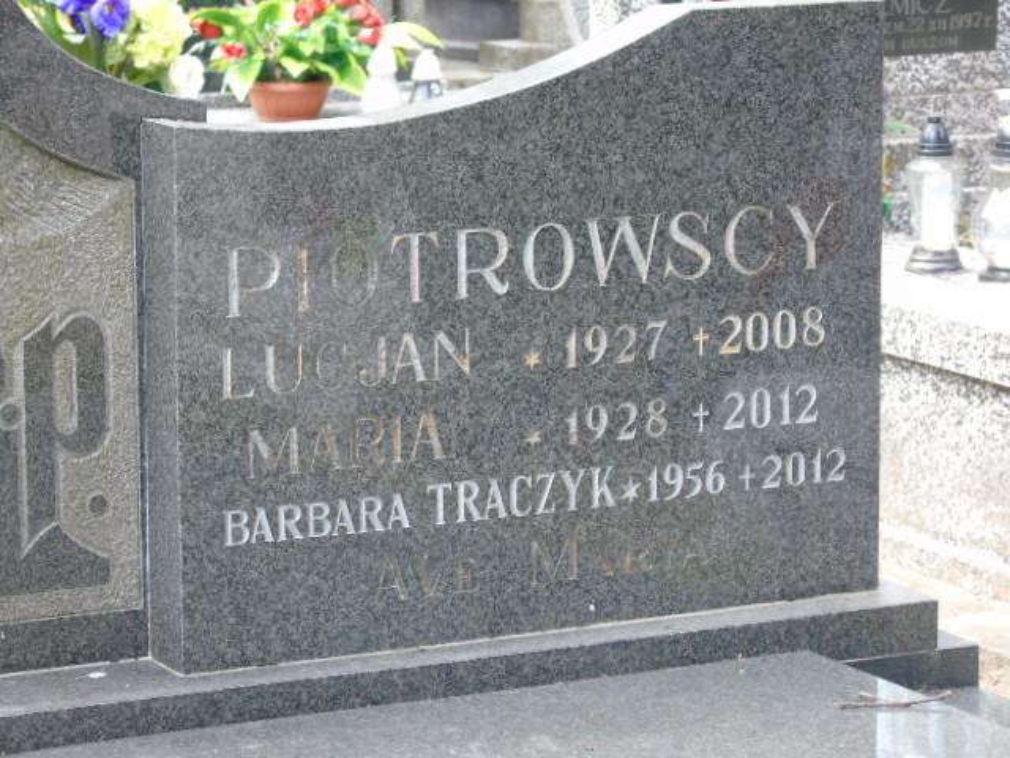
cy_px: 379
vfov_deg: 10.4
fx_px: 4143
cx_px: 505
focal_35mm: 142
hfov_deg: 13.9
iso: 320
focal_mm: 25
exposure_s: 1/125
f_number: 4.7
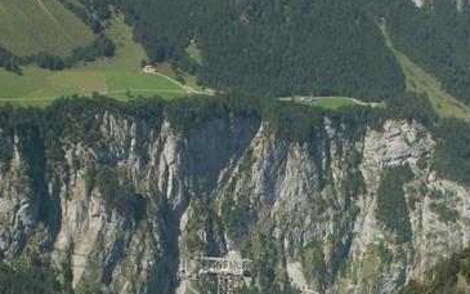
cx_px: 291
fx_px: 832
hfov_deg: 31.4
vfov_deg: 19.4
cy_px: 303
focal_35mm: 65
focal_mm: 5.86
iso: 50
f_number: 6.3
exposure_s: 1/200
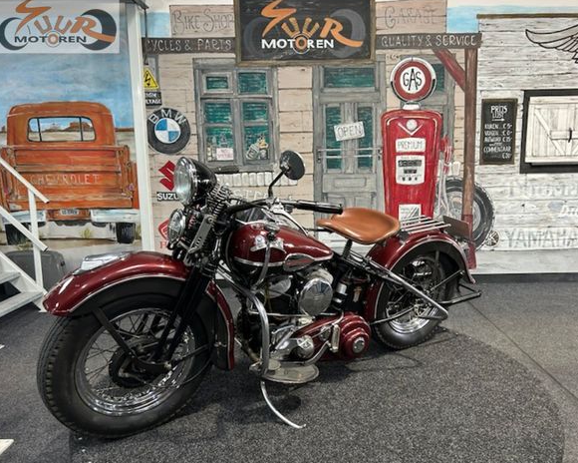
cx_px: 313
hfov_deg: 62.1
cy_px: 231
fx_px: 479
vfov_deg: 51.5
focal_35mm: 28
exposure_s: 1/50
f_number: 1.5
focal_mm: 5.7
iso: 64
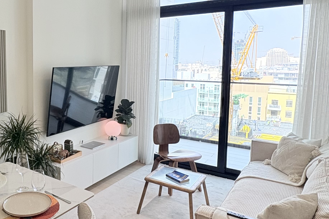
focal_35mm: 32
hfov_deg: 55.3
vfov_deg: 40.9
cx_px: 75
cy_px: 85
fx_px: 292
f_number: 2.2
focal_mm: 2.22
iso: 64
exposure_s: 1/204
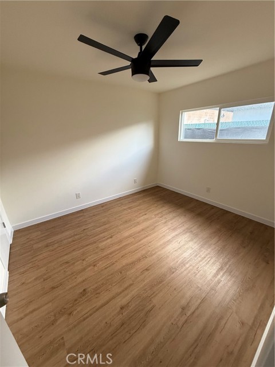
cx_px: 138
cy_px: 184
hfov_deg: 85.7
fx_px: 148
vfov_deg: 102.1
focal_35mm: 14
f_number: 2.2
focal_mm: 2.22
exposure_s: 1/120
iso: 250
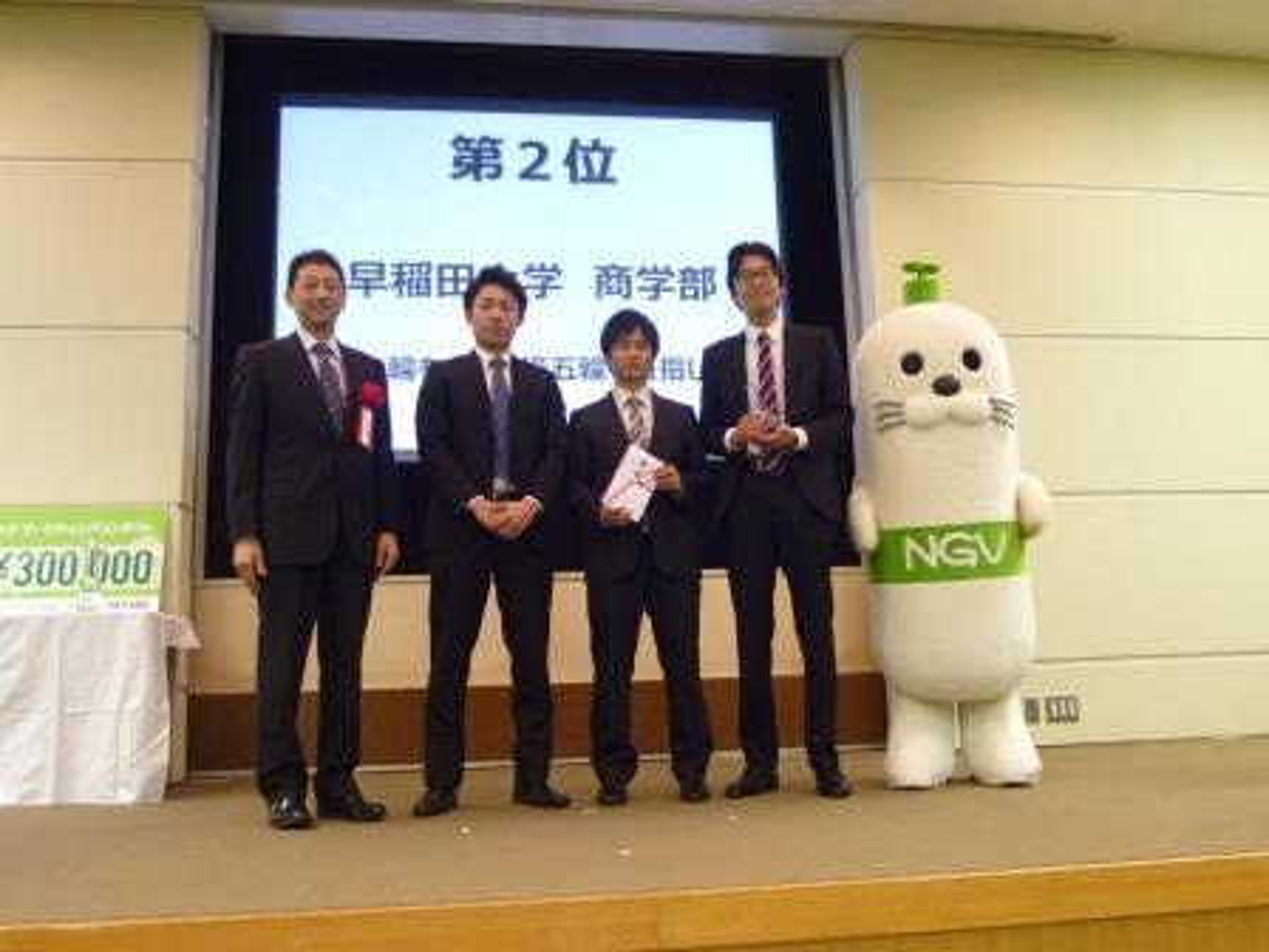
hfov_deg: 60.0
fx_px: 1100
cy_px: 476
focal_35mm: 30
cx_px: 634
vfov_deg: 46.8
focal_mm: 5.4
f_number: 2.5
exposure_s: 1/30
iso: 400
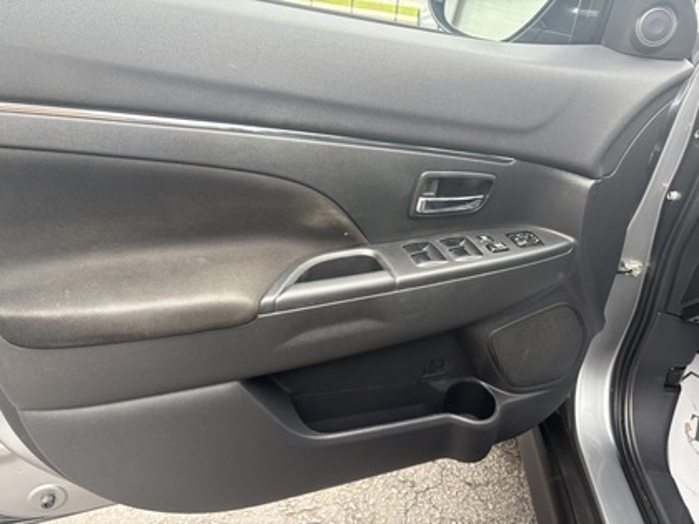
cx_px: 350
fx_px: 525
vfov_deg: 53.1
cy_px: 262
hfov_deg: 67.3
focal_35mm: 26
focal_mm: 5.96
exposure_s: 1/121
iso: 100
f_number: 1.6
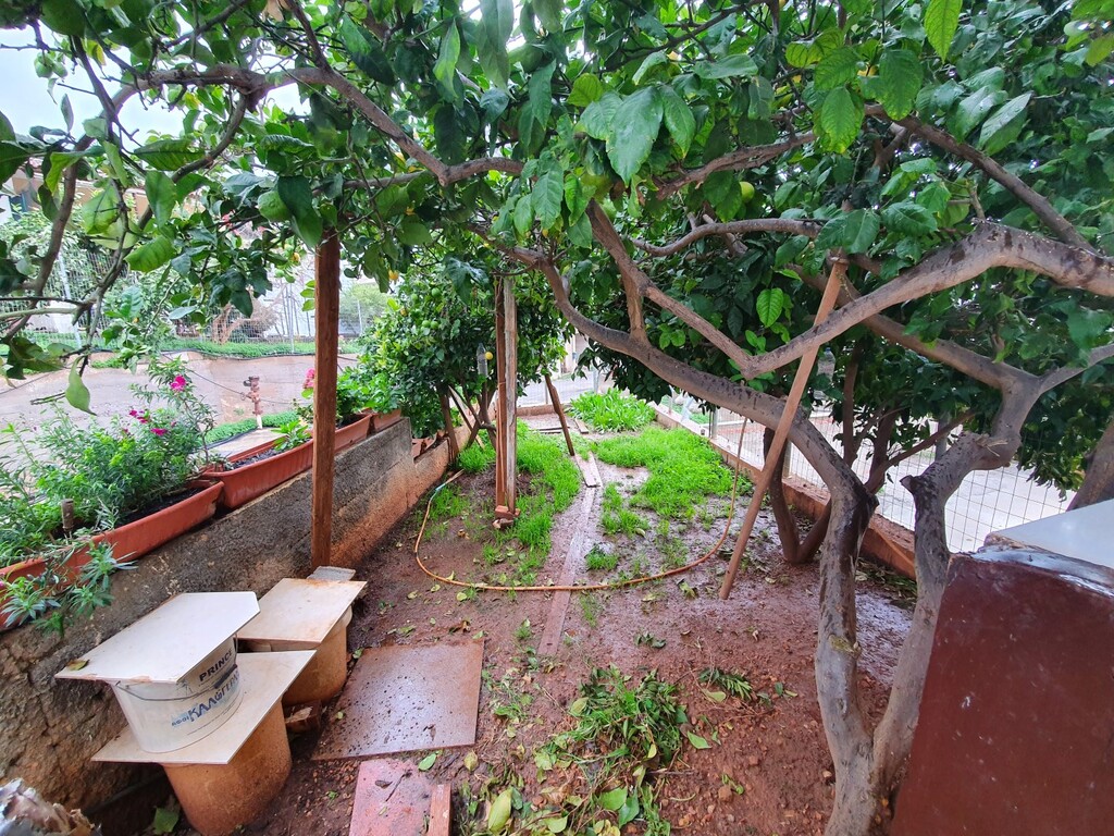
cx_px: 557
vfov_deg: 89.9
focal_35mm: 13
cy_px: 418
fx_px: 418
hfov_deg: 106.2
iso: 100
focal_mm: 1.8
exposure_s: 1/50
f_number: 2.2
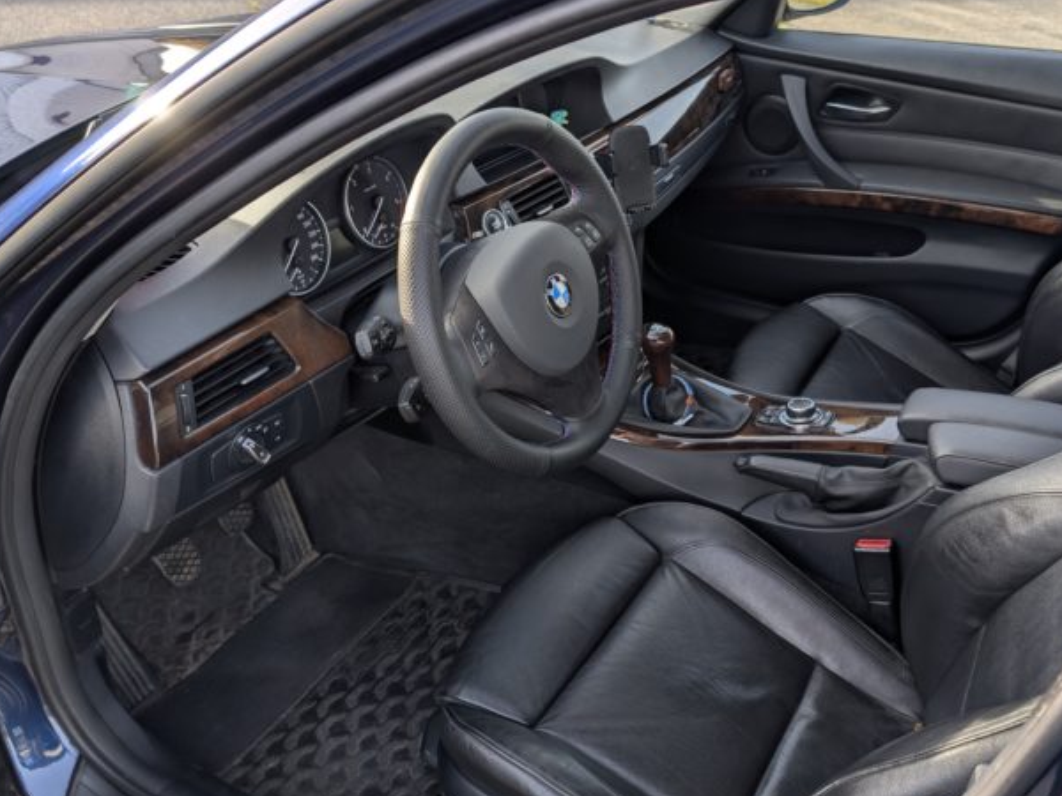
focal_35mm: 32
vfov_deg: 44.1
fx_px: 982
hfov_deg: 56.6
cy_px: 432
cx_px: 600
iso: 22
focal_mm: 6.9
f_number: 1.68
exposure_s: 1/157
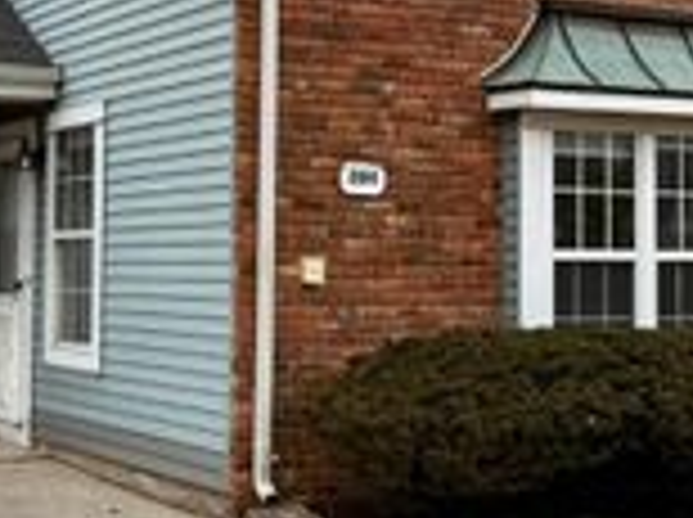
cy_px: 146
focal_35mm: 78
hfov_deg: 25.0
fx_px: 1559
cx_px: 382
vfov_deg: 18.8
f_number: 1.78
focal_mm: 6.76
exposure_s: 1/805
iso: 80
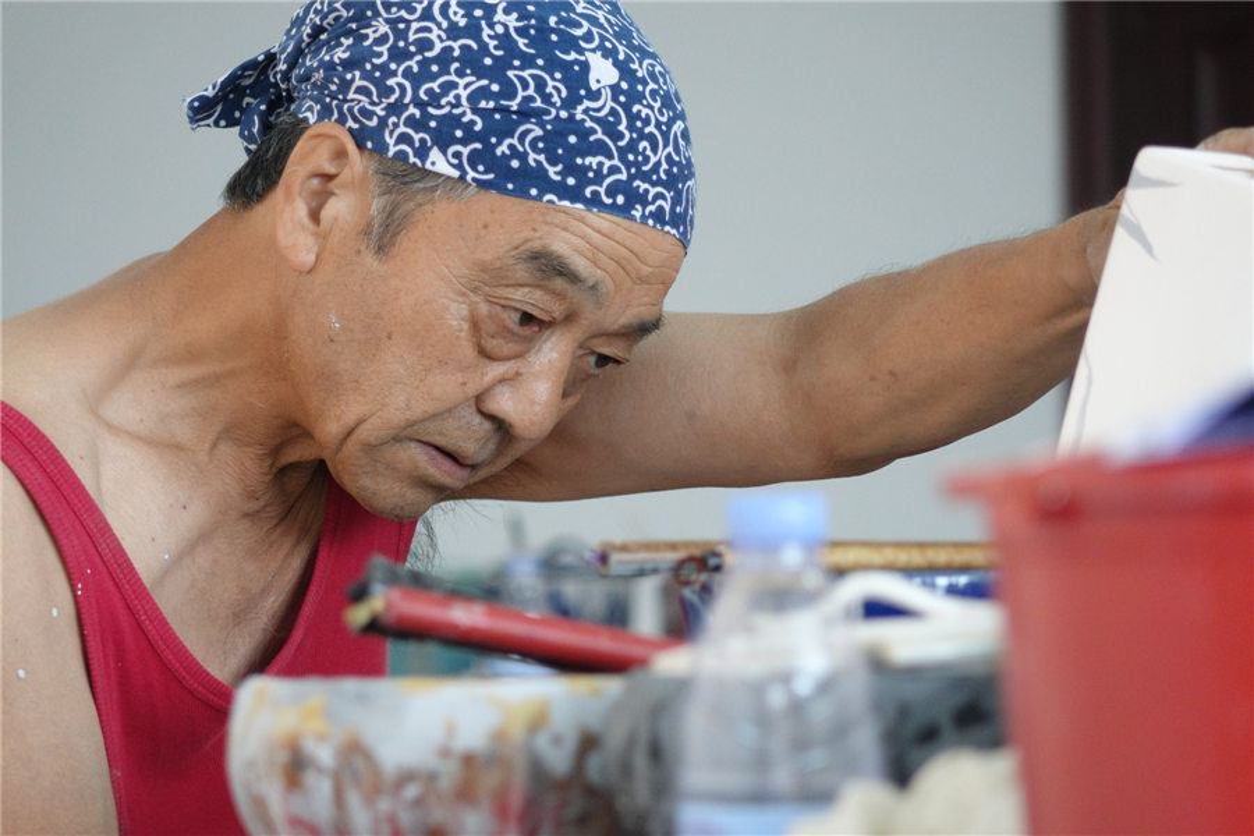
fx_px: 6896
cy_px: 418
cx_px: 627
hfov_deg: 10.4
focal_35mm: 198
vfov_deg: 6.9
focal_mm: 72.72
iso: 1250
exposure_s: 1/250
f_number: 2.8
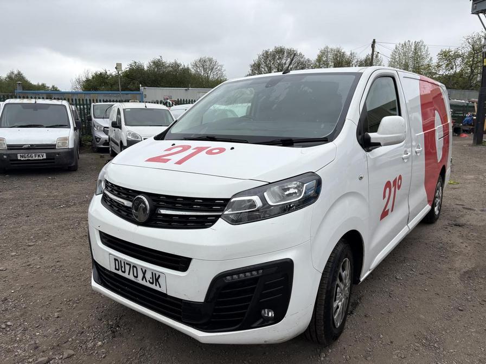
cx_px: 243
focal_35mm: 26
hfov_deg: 67.3
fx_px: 365
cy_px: 182
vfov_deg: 53.1
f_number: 1.6
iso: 50
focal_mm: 5.96
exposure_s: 1/895
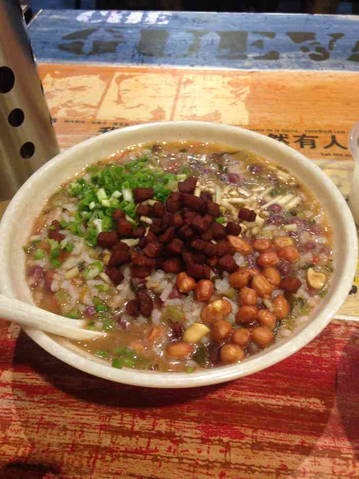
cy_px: 240
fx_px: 456
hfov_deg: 43.0
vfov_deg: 55.3
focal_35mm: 33
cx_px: 180
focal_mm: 4.12
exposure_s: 1/20
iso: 80
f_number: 2.4
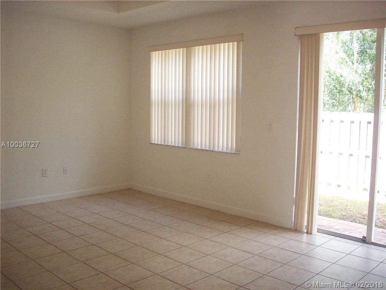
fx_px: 413
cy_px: 145
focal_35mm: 37
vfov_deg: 38.7
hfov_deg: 50.1
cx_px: 193
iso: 200
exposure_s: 1/129
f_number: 2.8
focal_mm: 6.2
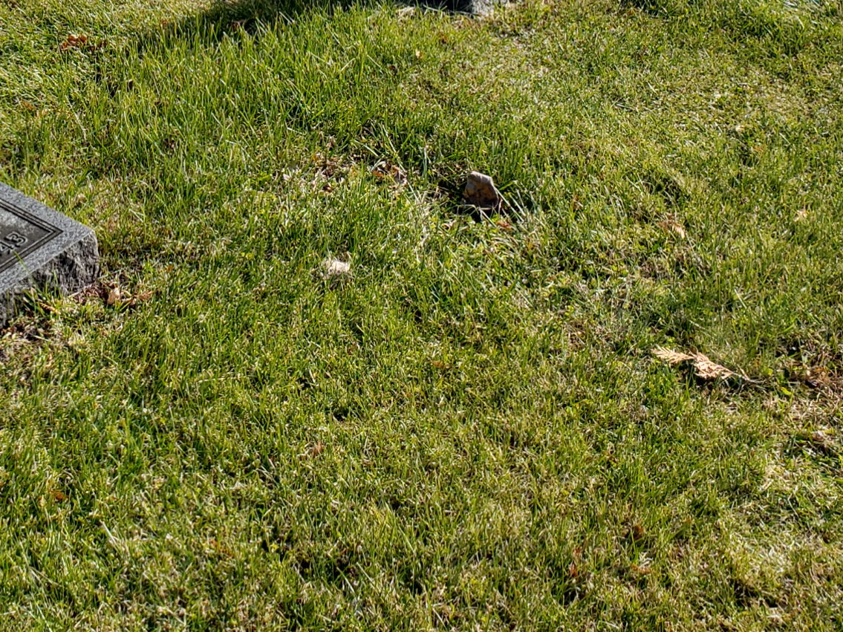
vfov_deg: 20.7
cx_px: 100
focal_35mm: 66
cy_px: -130
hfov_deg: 28.4
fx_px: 1607
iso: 50
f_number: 2.4
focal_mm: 4.3
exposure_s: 1/1208
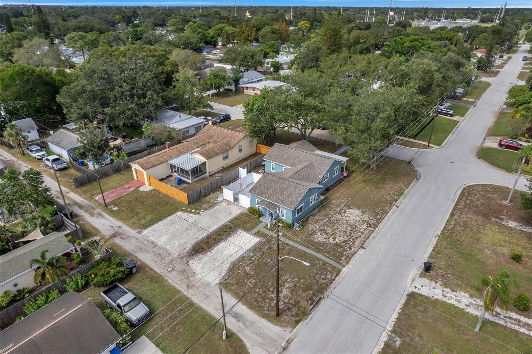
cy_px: 177
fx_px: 325
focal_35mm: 22
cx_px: 266
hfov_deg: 78.6
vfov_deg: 57.2
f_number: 2.8
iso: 120
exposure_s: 1/1600
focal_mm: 8.38
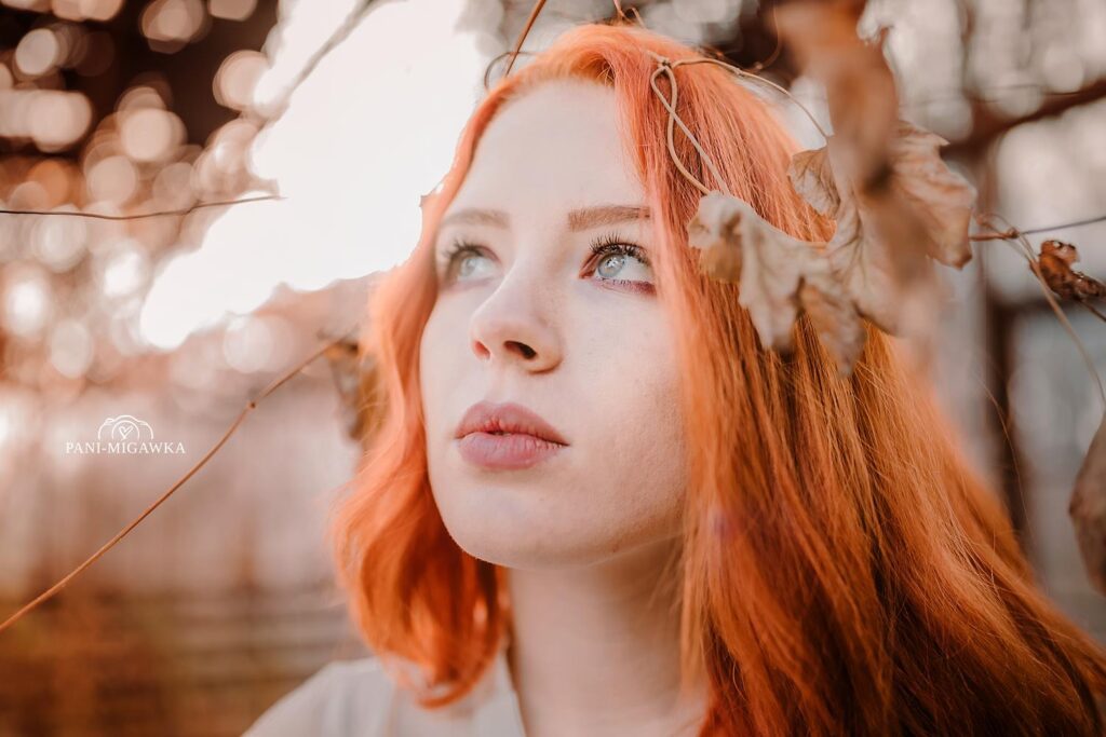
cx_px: 553
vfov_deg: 37.9
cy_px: 368
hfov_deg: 54.4
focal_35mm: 35
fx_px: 1075
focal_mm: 35
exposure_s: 1/100
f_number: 1.4
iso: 50
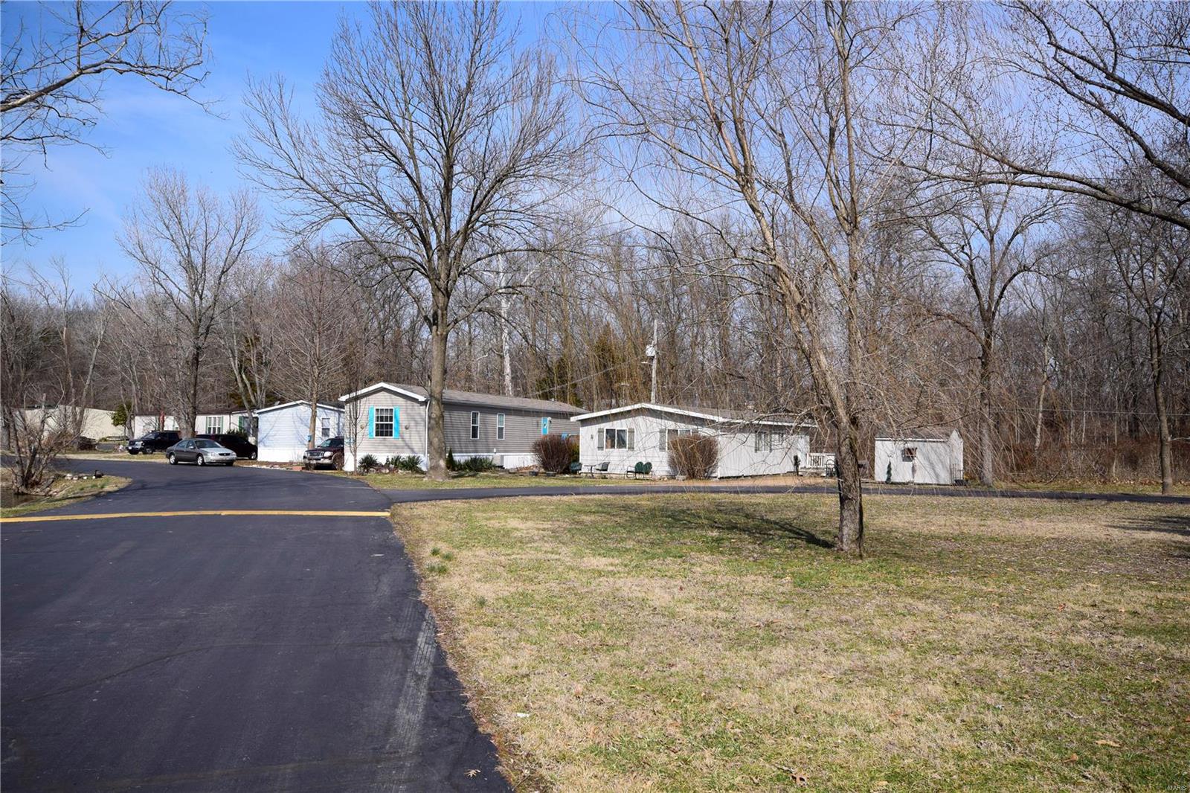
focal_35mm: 30
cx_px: 595
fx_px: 991
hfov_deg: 61.9
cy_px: 396
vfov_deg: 43.6
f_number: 11
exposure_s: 1/500
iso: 400
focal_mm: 20
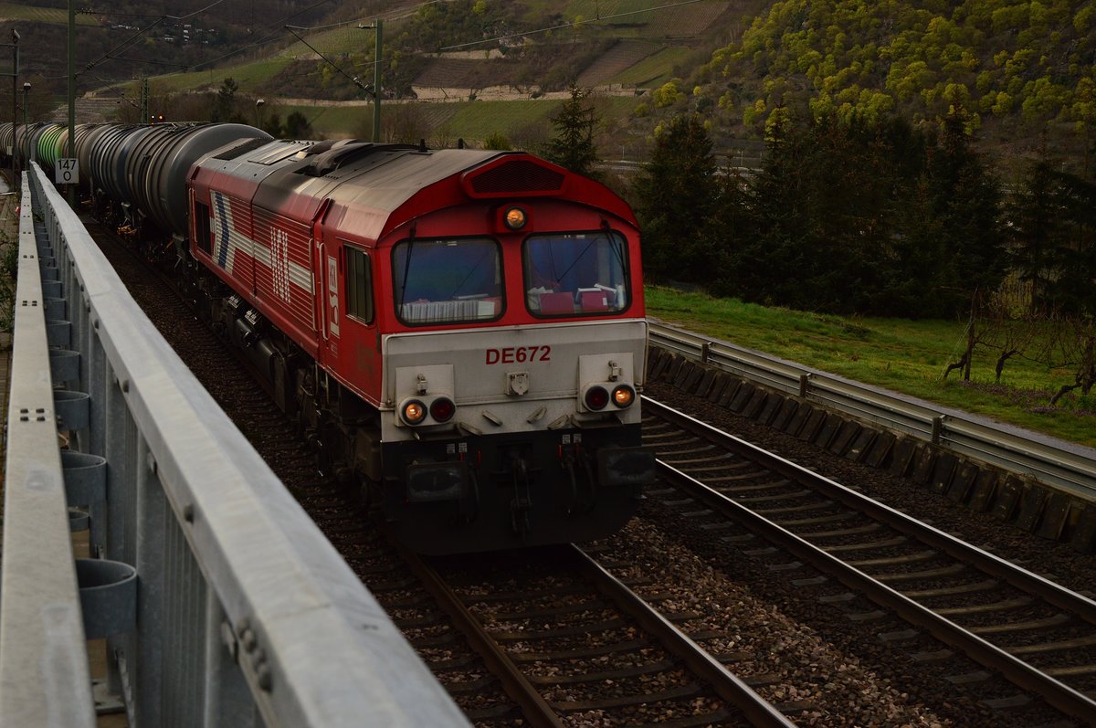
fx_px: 1596
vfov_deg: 25.7
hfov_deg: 37.9
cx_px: 548
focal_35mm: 52
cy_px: 364
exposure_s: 1/500
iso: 400
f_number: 6.3
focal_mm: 35
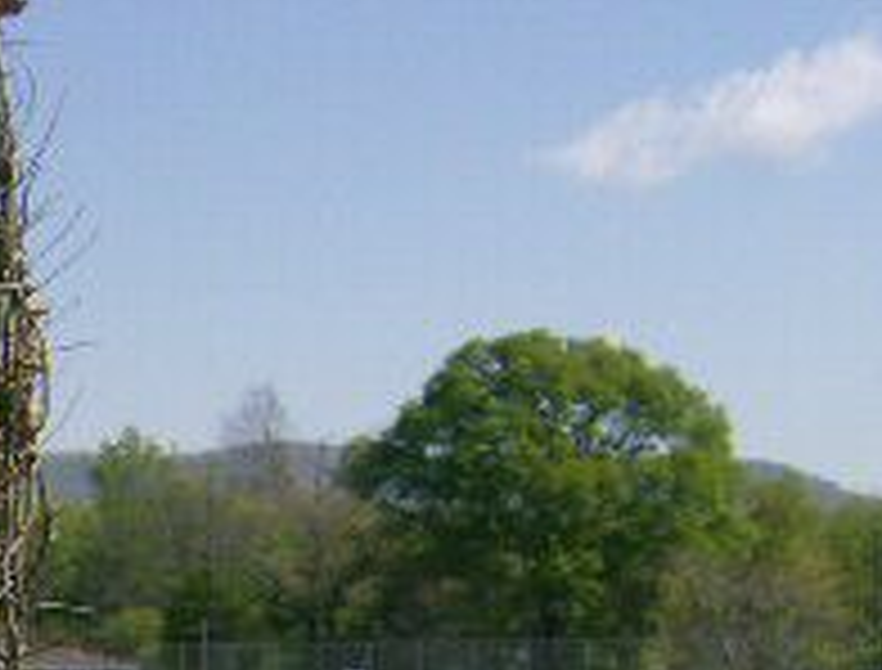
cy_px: 769
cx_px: -315
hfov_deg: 16.6
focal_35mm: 110
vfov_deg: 13.3
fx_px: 2817
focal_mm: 6
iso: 100
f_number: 4.7
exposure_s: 1/858
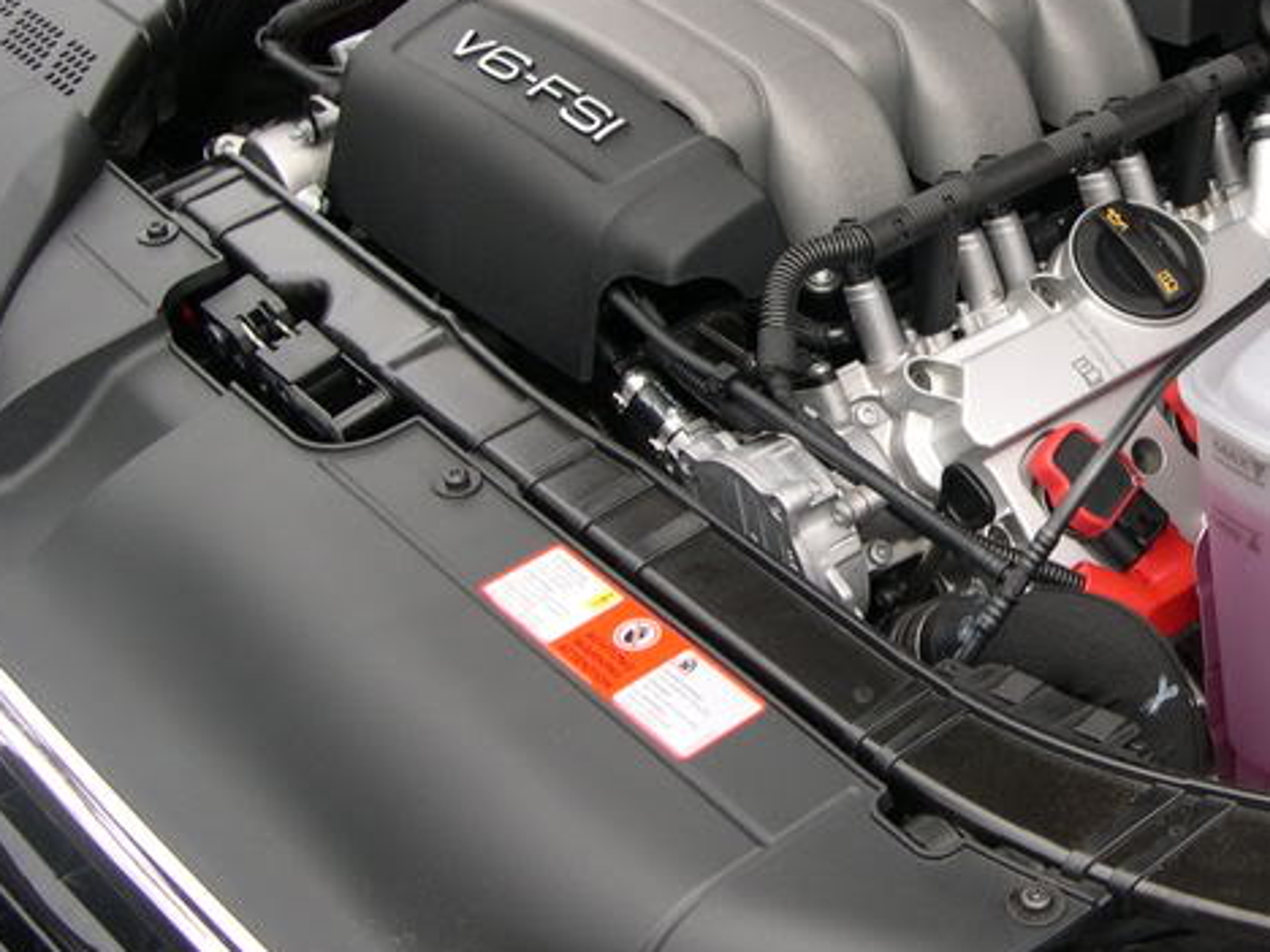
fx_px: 2385
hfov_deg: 29.0
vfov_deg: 22.5
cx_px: 1069
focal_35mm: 65
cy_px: 366
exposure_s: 1/376
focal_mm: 8
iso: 100
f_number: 2.8
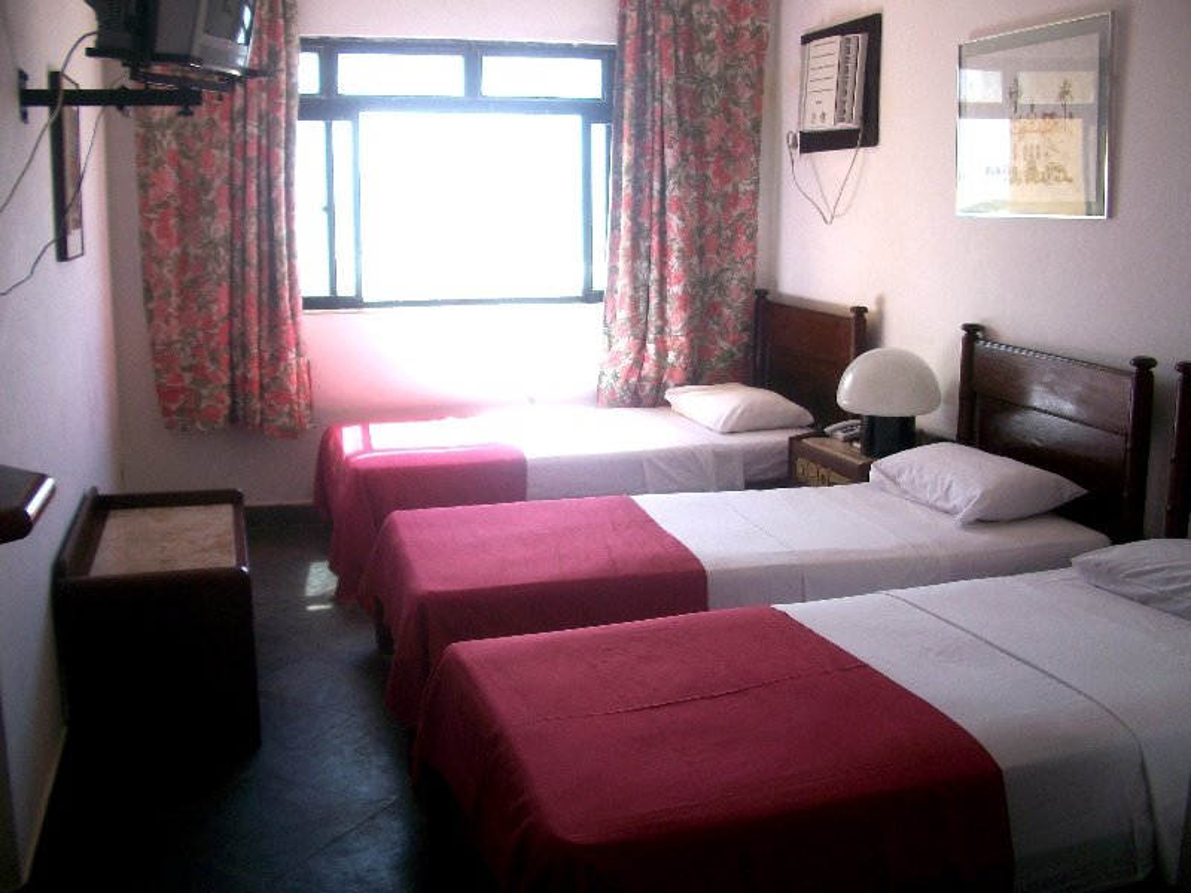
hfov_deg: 52.6
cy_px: 446
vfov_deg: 40.7
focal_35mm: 35
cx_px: 596
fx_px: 1204
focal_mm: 6.3
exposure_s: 1/160
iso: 80
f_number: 3.1
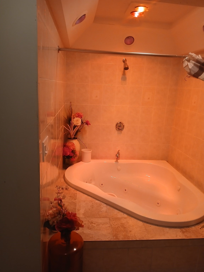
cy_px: 136
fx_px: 204
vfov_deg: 67.3
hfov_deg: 53.1
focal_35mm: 26
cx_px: 102
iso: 250
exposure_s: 1/60
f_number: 1.8
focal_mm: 3.98
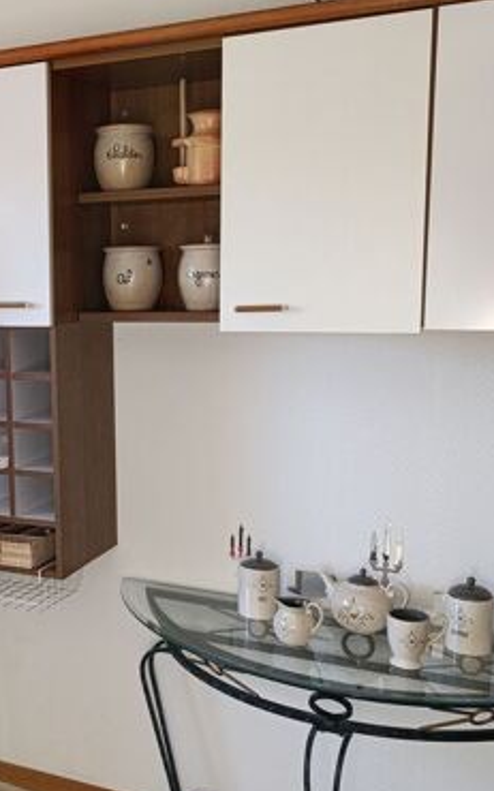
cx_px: 49
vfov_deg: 47.2
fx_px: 905
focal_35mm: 42
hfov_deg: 29.3
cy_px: 403
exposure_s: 1/100
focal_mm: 6.14
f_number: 1.6
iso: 1000
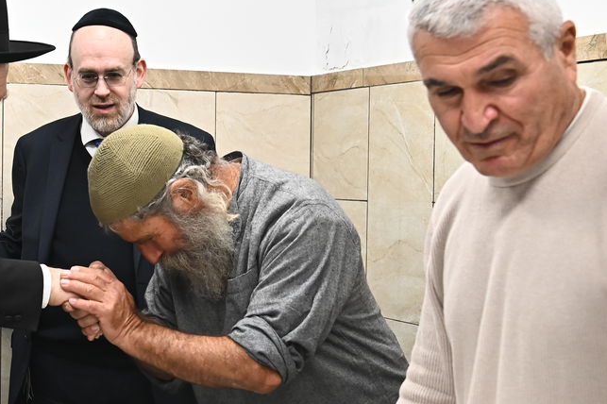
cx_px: 205
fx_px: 1247
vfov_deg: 18.4
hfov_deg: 27.2
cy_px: 195
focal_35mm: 74
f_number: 5
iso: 2000
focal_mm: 34
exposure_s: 1/200
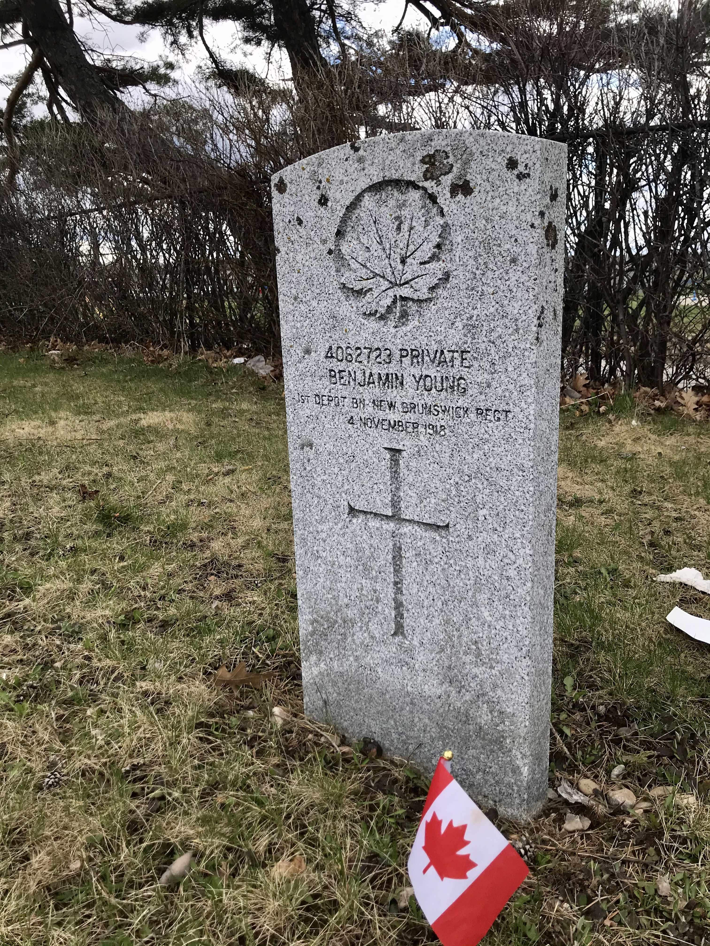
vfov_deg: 63.4
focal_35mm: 28
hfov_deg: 49.7
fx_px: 766
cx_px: 355
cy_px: 473
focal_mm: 3.99
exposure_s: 1/1330
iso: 20
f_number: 1.8
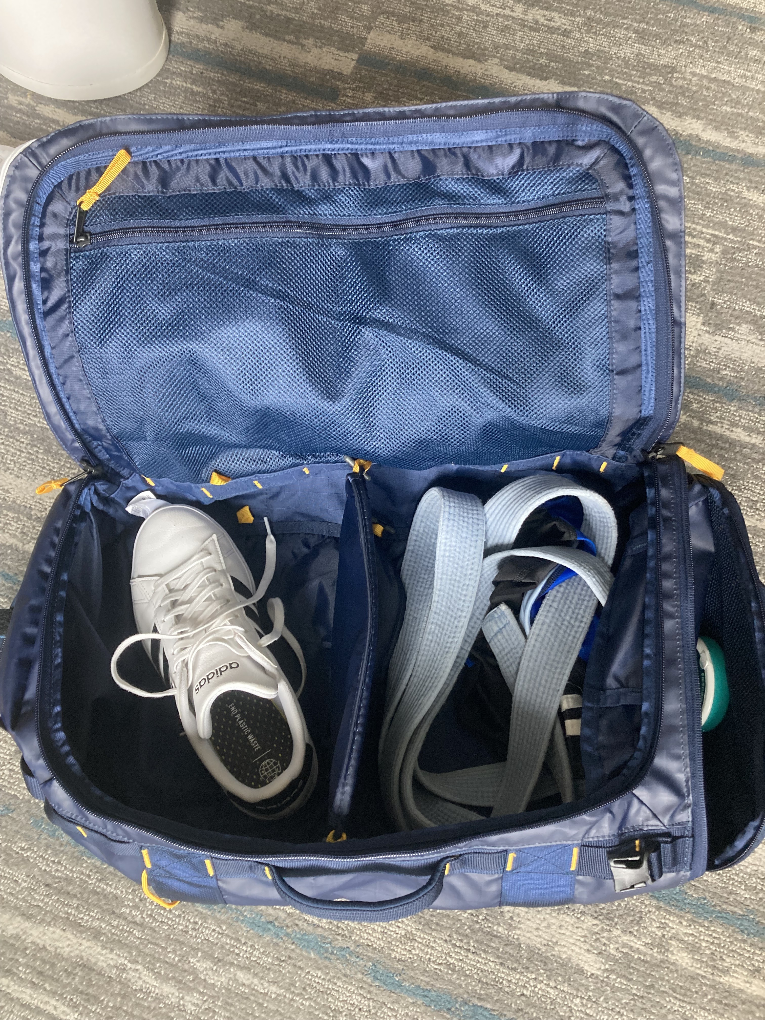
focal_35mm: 28
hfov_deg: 49.7
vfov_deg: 63.4
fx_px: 825
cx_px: 382
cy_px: 510
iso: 250
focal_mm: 3.99
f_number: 1.8
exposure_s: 1/60
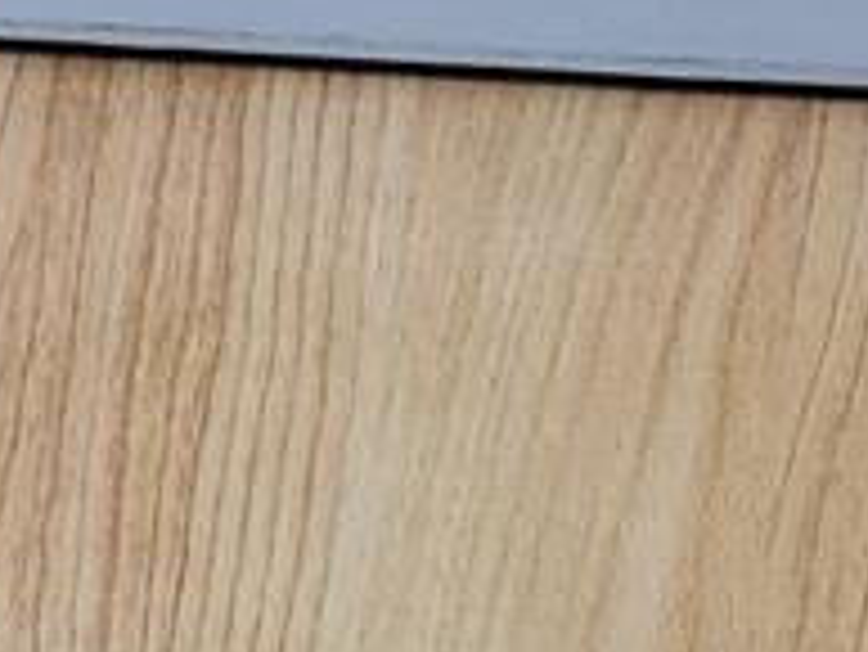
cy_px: 1349
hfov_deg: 10.5
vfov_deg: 8.2
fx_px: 4316
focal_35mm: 172
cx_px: -931
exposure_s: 1/60
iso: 200
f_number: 1.8
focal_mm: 4.25
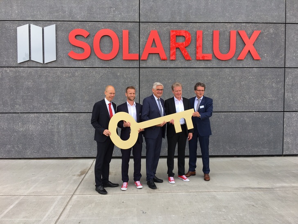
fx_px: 250
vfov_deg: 48.2
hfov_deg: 61.7
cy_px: 112
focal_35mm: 29
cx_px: 149
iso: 25
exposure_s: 1/267
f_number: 2.2
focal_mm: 4.15
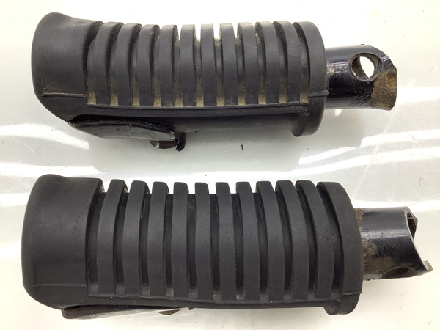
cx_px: 220
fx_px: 394
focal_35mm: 31
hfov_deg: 58.4
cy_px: 165
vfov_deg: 45.4
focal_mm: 3.3
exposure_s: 1/120
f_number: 2.4
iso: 32
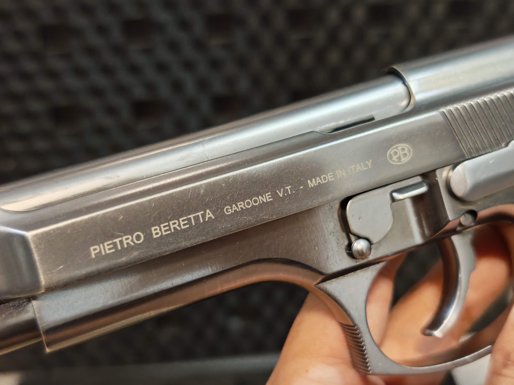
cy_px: 192
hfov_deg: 39.7
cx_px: 257
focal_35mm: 48
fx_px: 713
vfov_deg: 30.3
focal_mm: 6.83
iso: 160
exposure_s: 1/50
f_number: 1.4
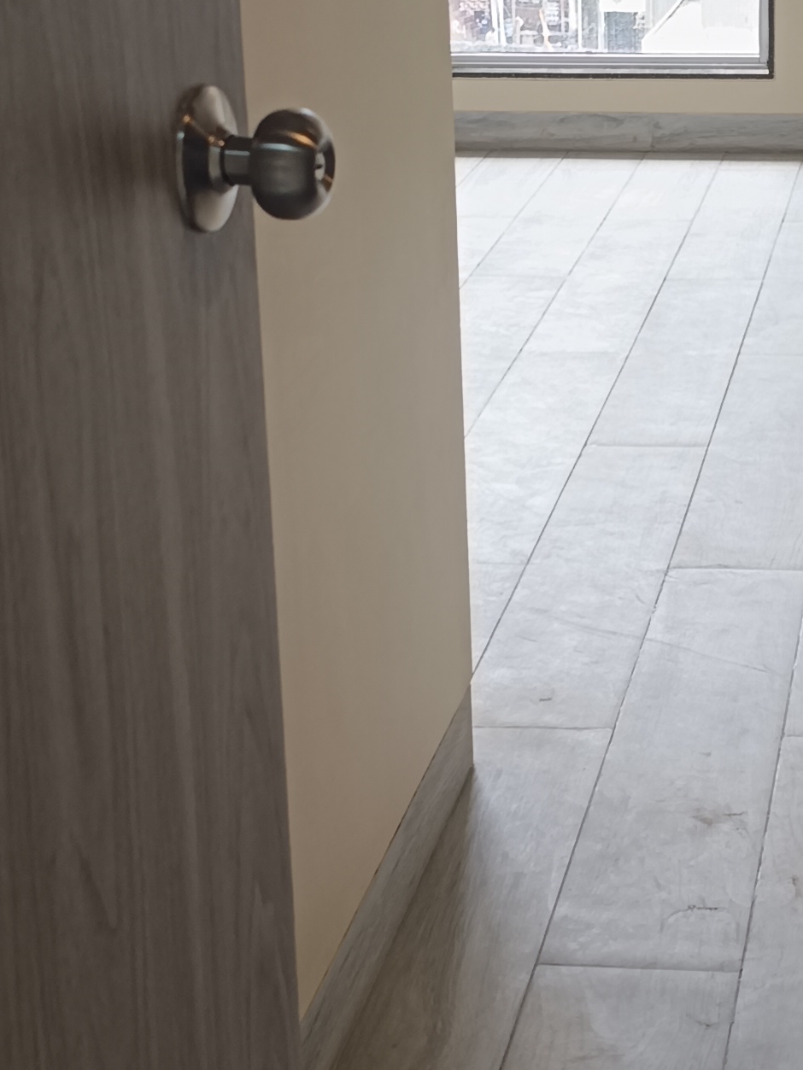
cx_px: 695
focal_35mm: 85
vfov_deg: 23.0
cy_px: 482
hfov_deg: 17.2
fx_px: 2629
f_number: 1.5
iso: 81
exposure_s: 1/101
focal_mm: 4.94
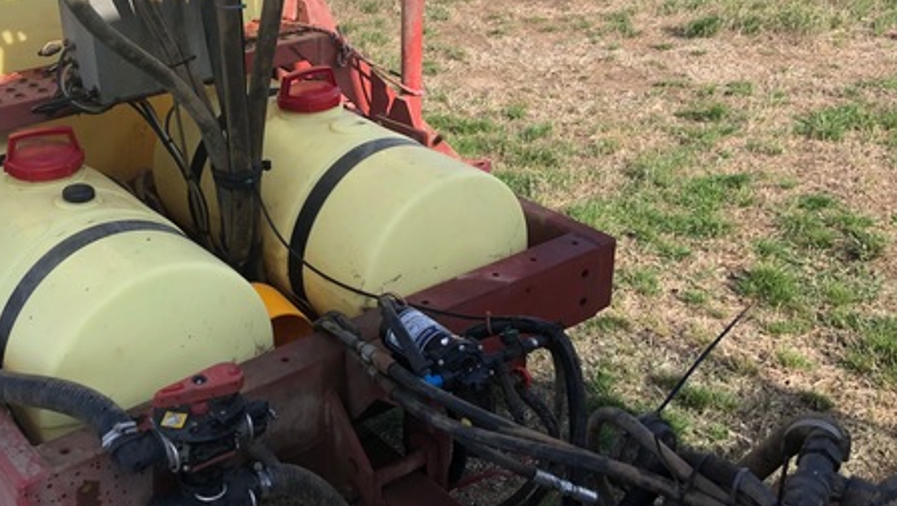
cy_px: 198
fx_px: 1071
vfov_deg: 26.5
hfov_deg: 44.9
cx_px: 317
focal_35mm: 45
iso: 20
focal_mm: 3.99
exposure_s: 1/1263
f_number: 1.8
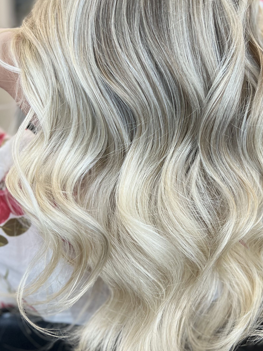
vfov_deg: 42.7
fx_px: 446
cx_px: 155
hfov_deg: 32.8
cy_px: 137
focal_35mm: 44
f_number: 1.5
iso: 64
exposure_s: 1/100
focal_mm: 5.7
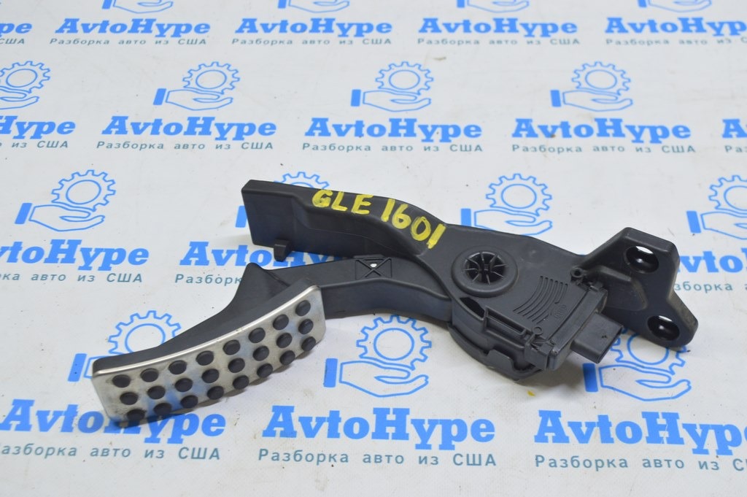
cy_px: 248
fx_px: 964
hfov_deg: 42.4
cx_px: 374
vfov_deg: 28.9
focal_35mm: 46
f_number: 5.6
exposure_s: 1/20
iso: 400
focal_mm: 31
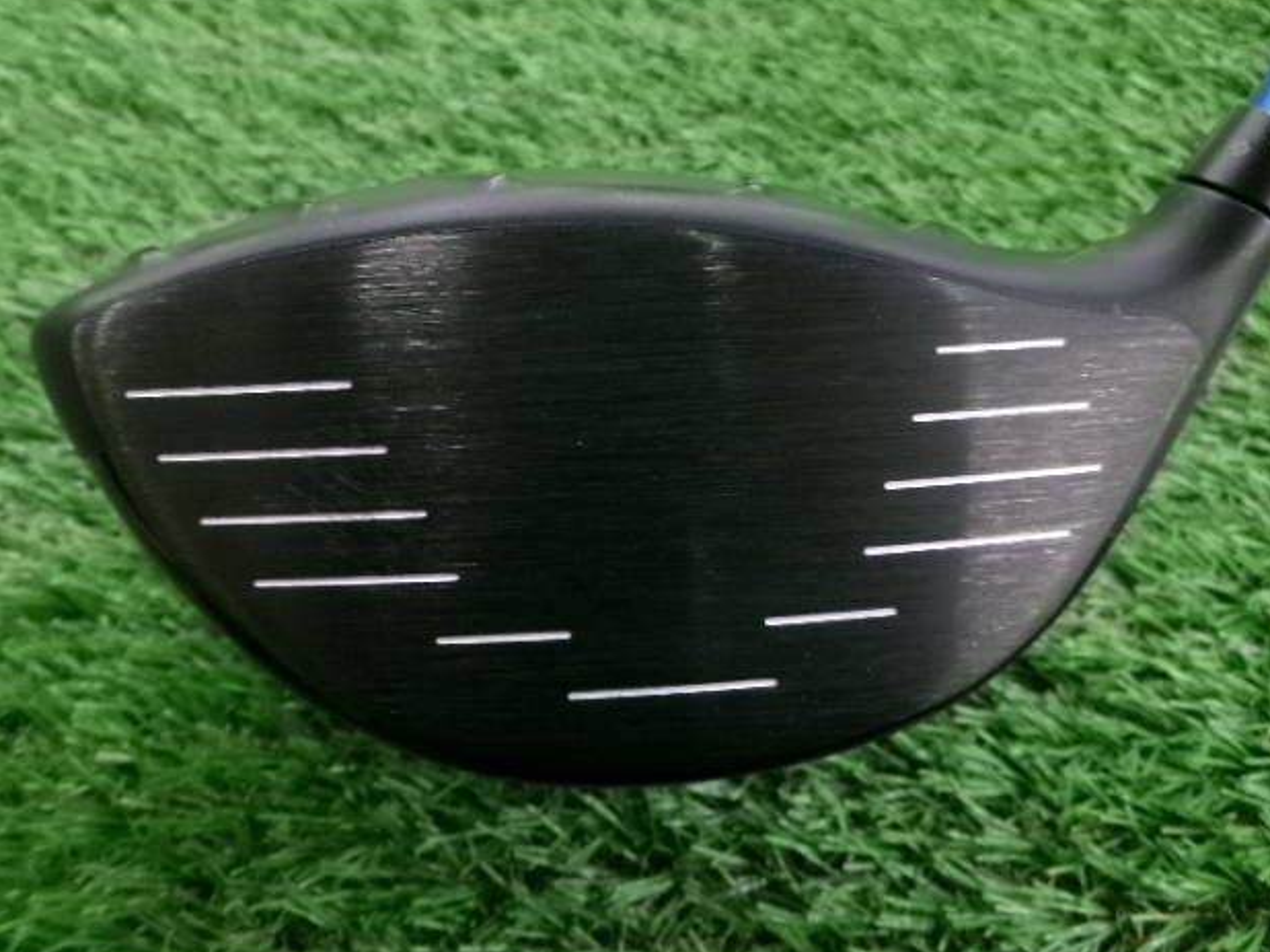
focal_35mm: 29
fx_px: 1064
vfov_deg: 48.2
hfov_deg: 61.7
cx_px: 621
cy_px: 483
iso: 800
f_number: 3.9
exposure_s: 1/34
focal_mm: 5.1
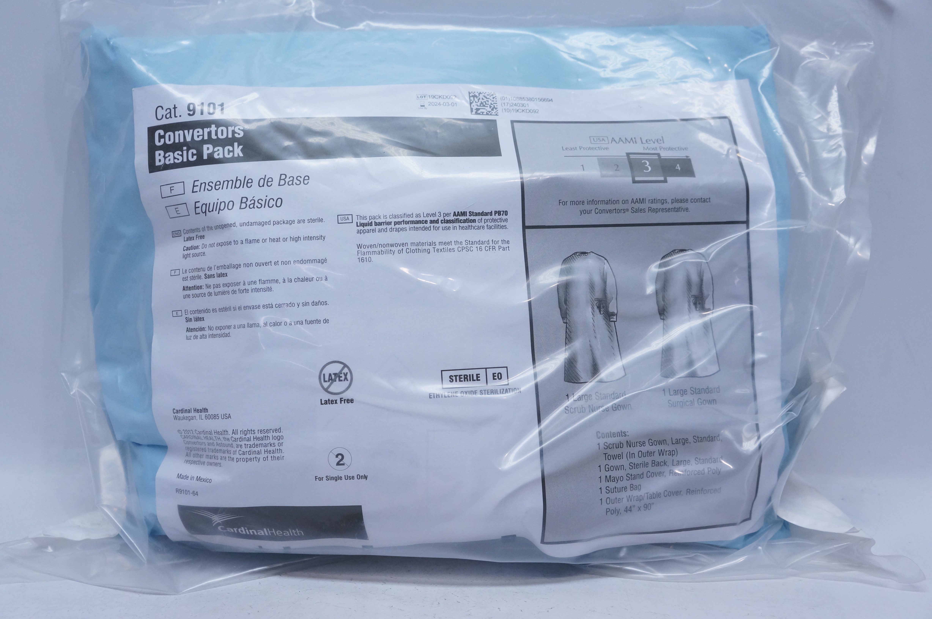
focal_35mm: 34
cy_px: 310
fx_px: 892
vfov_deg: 38.3
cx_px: 466
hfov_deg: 55.2
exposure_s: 1/160
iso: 800
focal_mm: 23
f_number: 5
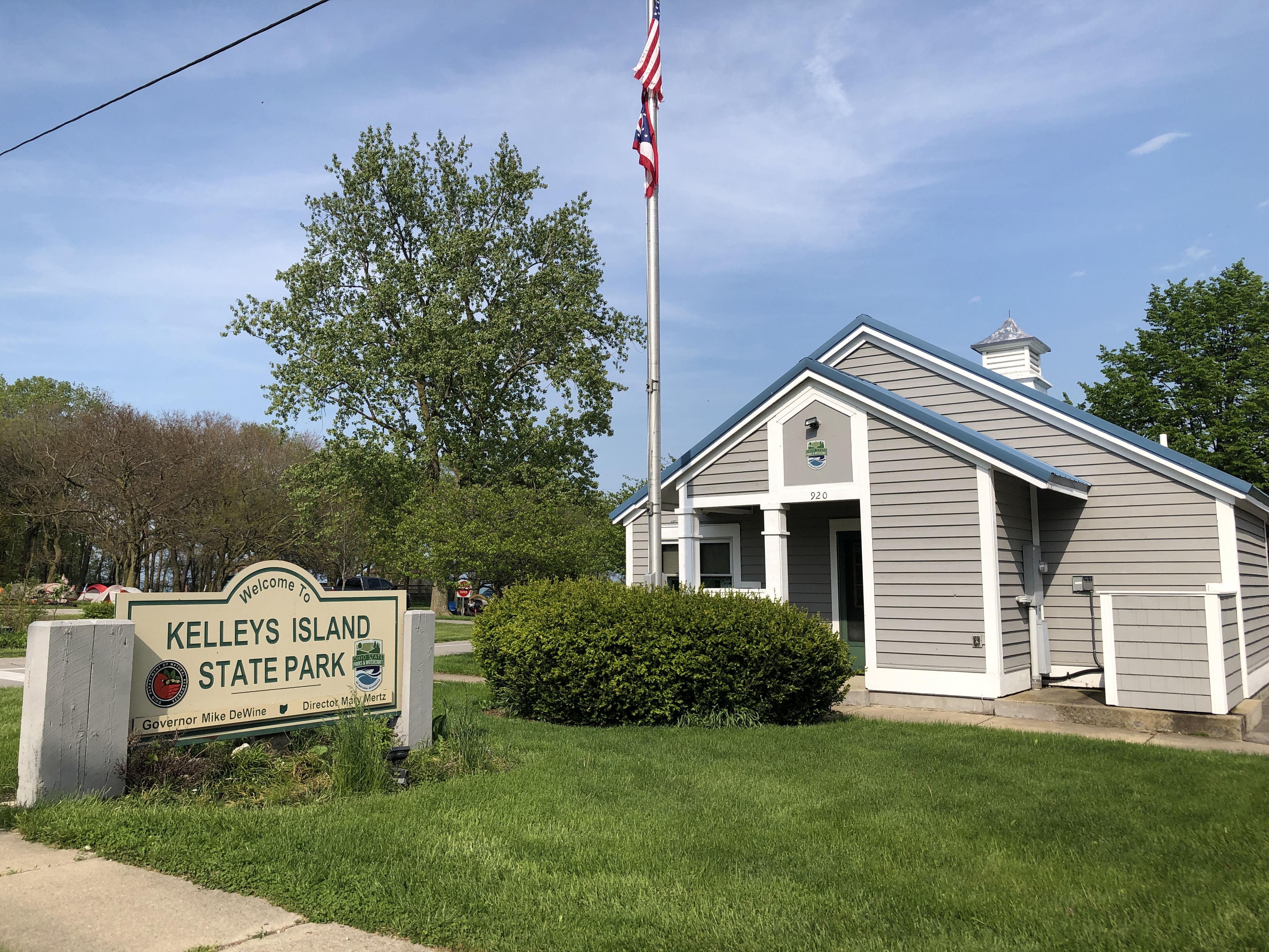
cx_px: 634
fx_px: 1026
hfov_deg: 63.4
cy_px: 476
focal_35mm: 28
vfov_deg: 49.7
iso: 20
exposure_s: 1/2183
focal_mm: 3.99
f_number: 1.8
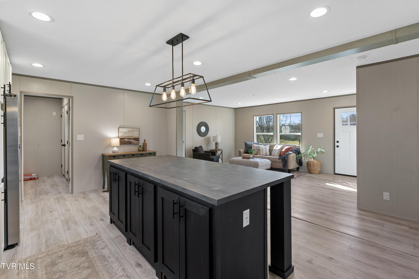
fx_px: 186
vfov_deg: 73.7
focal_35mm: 16
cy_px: 140
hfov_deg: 96.7
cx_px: 210
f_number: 2.8
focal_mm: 16
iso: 250
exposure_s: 1/40
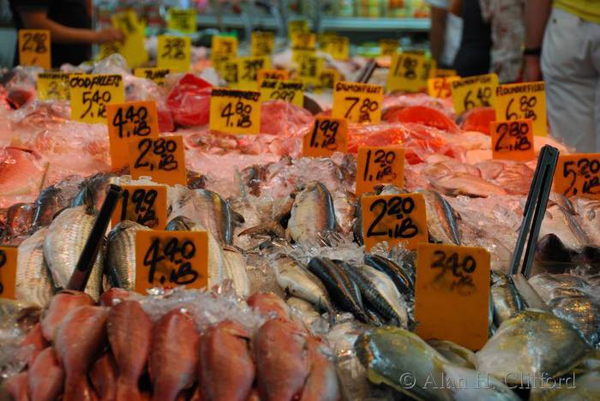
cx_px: 300
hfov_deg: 17.0
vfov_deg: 11.4
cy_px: 200
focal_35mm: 120
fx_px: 2002
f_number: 5.3
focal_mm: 80
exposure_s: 1/30
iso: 180
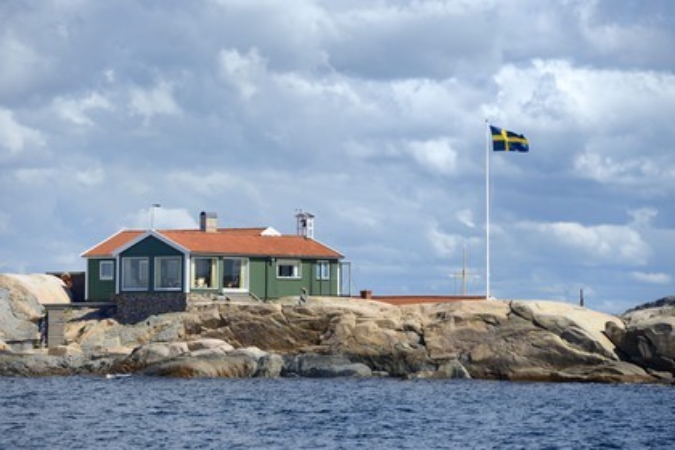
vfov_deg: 6.9
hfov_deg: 10.3
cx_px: 338
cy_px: 225
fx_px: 3750
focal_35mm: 200
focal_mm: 200
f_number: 7.1
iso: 200
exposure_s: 1/1000
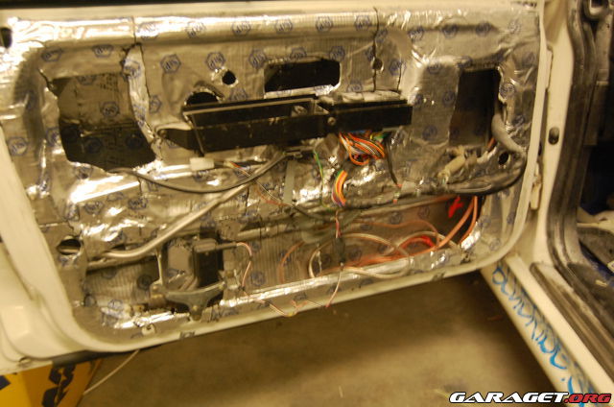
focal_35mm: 39
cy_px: 204
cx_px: 307
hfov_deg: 49.6
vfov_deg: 34.1
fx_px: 664
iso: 1250
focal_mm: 26
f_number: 4
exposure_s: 1/8
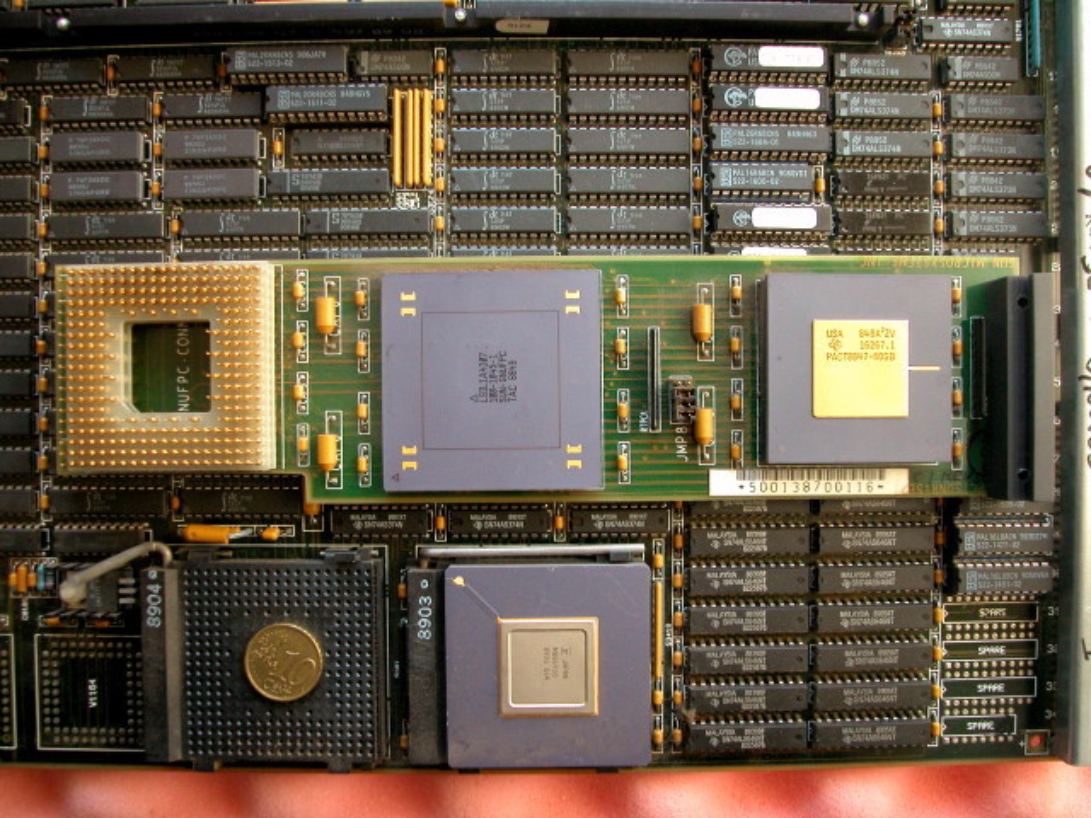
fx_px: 882
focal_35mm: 28
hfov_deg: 63.4
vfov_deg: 49.7
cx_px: 546
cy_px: 409
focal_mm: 7.1
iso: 200
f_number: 2.8
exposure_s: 1/45.6
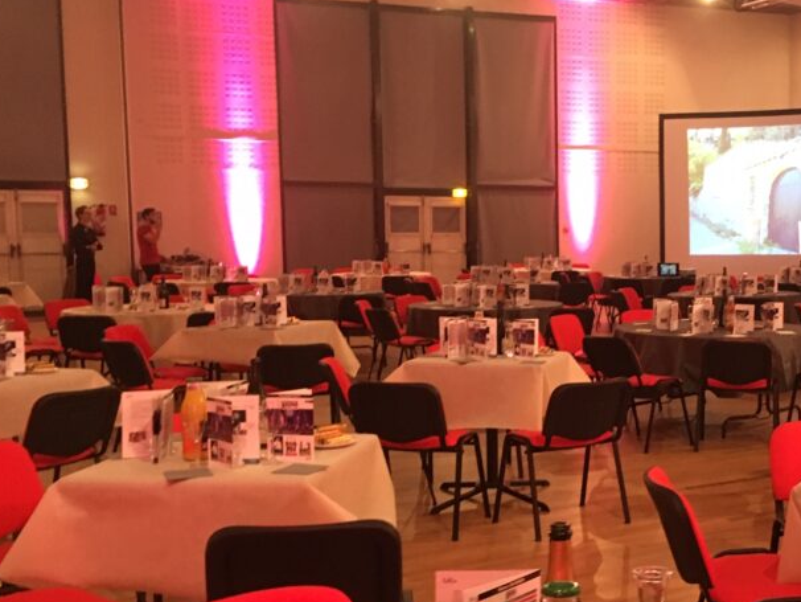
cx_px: 657
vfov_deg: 29.7
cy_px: 347
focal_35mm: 49
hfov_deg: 37.3
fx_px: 1134
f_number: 2.2
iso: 200
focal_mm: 4.15
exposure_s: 1/17
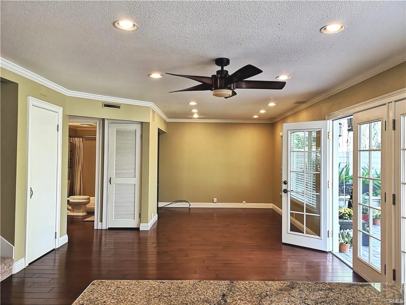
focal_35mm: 27
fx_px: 317
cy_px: 152
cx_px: 203
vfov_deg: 51.4
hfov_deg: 65.3
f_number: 1.8
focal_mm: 5.58
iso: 100
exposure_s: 3
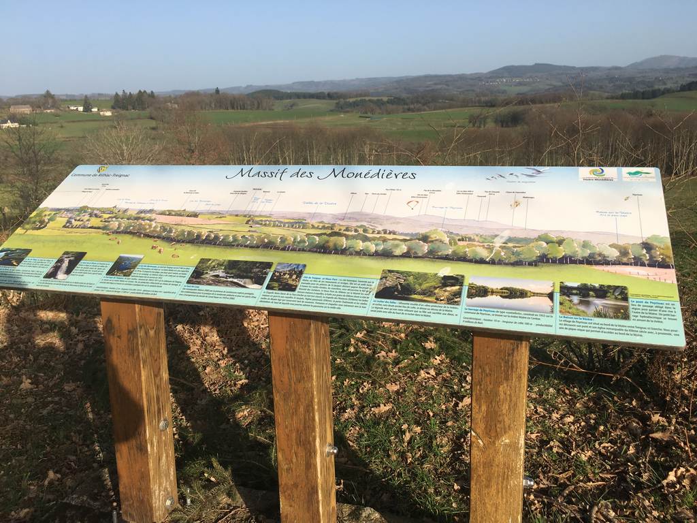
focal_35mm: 29
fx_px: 584
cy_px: 262
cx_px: 348
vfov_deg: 48.2
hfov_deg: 61.7
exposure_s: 1/1538
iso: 25
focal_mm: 4.15
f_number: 2.2
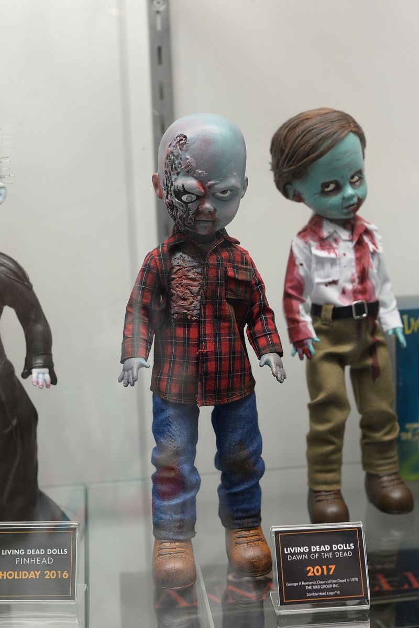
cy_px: 314
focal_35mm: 50
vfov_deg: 39.6
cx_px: 210
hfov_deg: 27.0
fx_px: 872
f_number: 5
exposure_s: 1/125
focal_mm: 50
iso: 1600
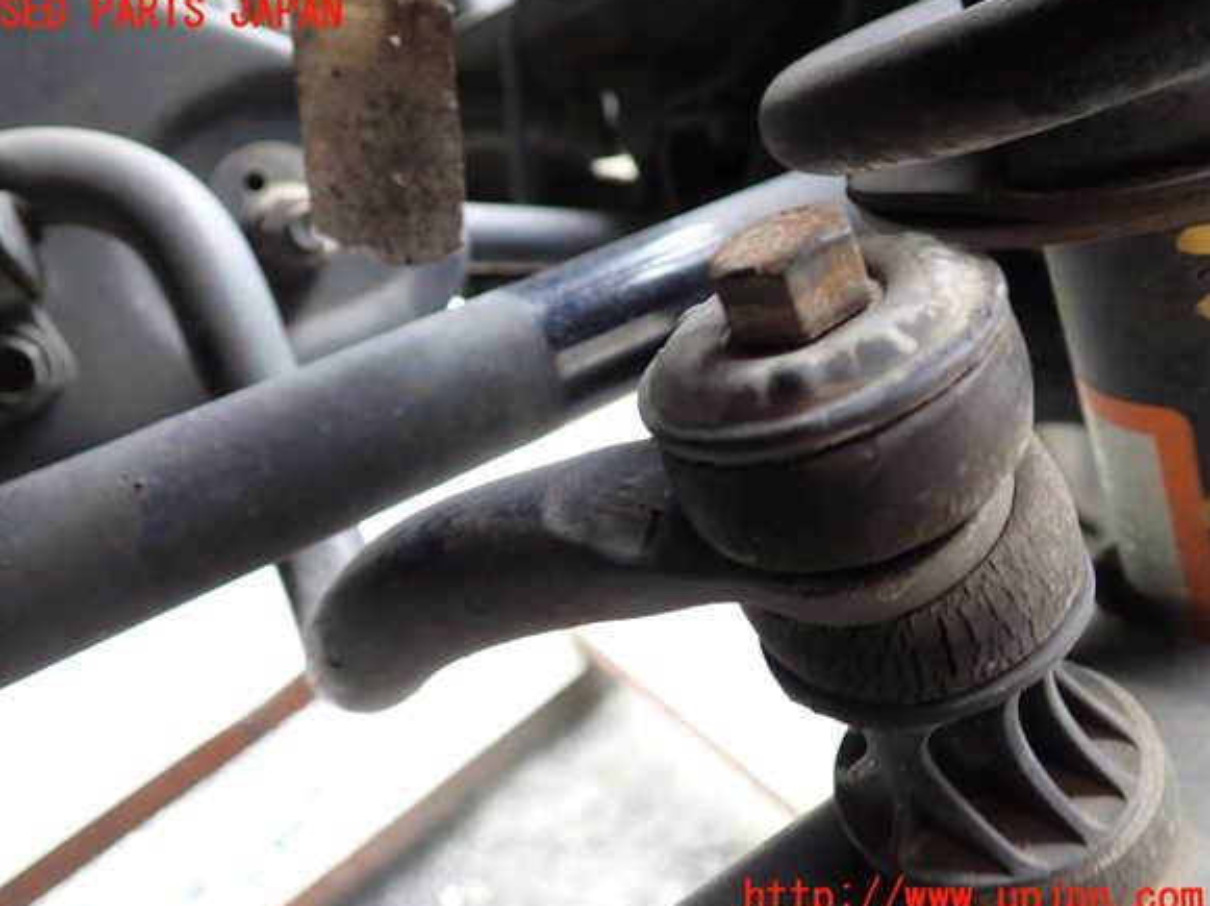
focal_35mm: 31
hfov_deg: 58.4
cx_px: 589
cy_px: 456
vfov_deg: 45.4
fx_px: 1083
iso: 200
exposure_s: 1/30
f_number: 2.3
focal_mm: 5.4
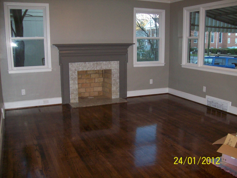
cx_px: 118
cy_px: 89
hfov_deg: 51.4
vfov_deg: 39.6
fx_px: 246
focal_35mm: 36
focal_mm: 6
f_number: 2.7
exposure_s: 1/64
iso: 200
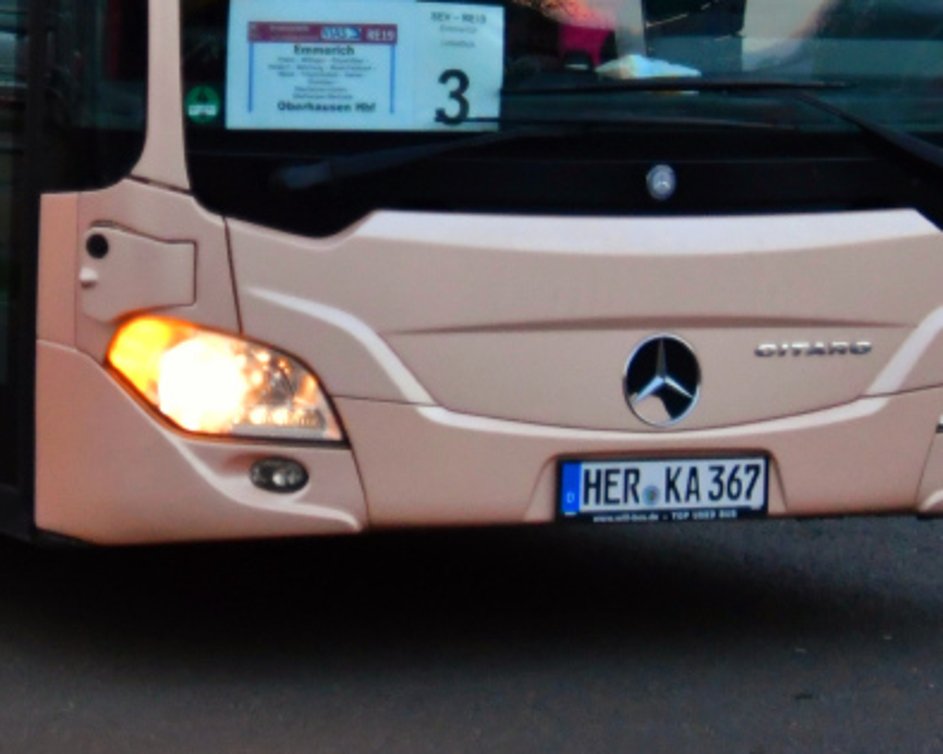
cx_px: 29
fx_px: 4492
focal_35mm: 161
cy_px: -116
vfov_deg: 9.5
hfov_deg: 11.9
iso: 1600
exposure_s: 1/1000
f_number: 4
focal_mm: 35
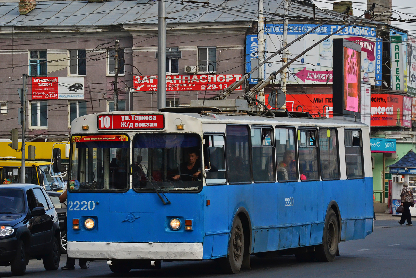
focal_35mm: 138
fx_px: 1595
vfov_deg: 9.9
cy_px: 139
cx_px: 208
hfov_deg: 14.9
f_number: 8
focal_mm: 92
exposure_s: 1/800
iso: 400
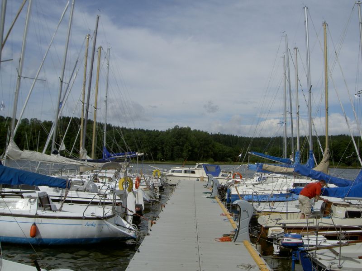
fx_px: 408
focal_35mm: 39
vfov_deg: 36.8
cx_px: 181
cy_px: 136
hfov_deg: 47.9
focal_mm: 8
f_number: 4.7
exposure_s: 1/1250
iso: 50
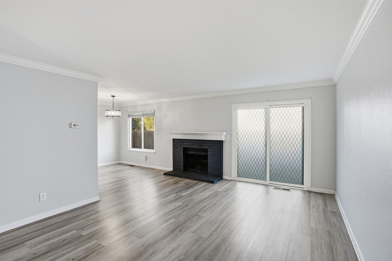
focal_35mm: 16
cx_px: 196
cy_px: 130
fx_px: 174
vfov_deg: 73.8
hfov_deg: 96.7
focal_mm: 16
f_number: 8
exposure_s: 1/250
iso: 250
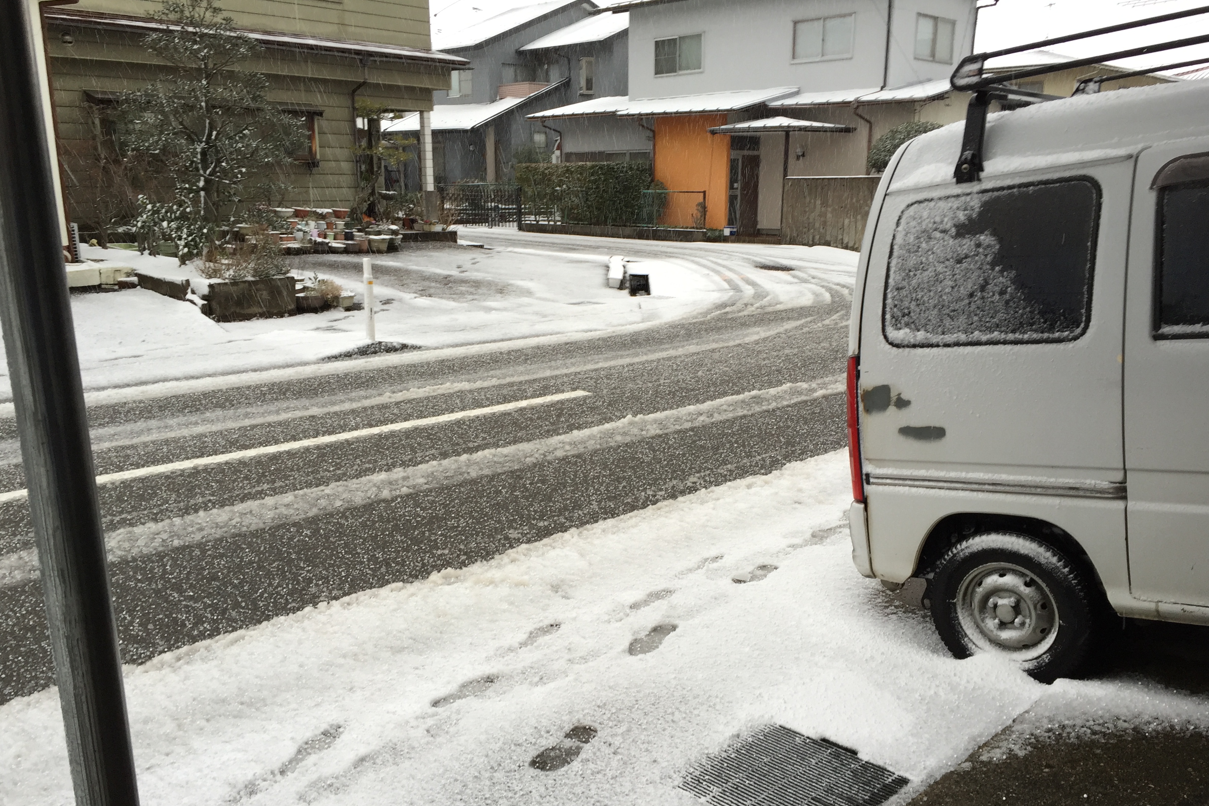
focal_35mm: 31
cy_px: 464
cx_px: 605
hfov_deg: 60.3
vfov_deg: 42.2
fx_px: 1041
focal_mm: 4.15
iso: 40
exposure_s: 1/60
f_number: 2.2
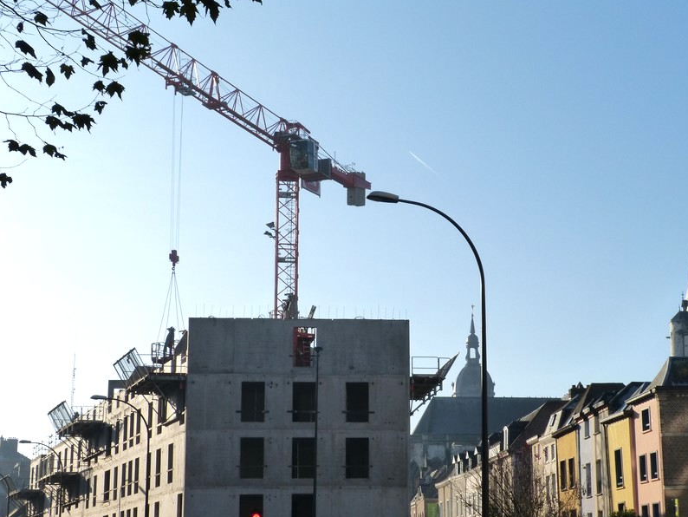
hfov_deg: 28.9
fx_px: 1332
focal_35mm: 67
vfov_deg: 21.9
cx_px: 411
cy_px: 302
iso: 160
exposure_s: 1/1600
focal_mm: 10
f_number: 4
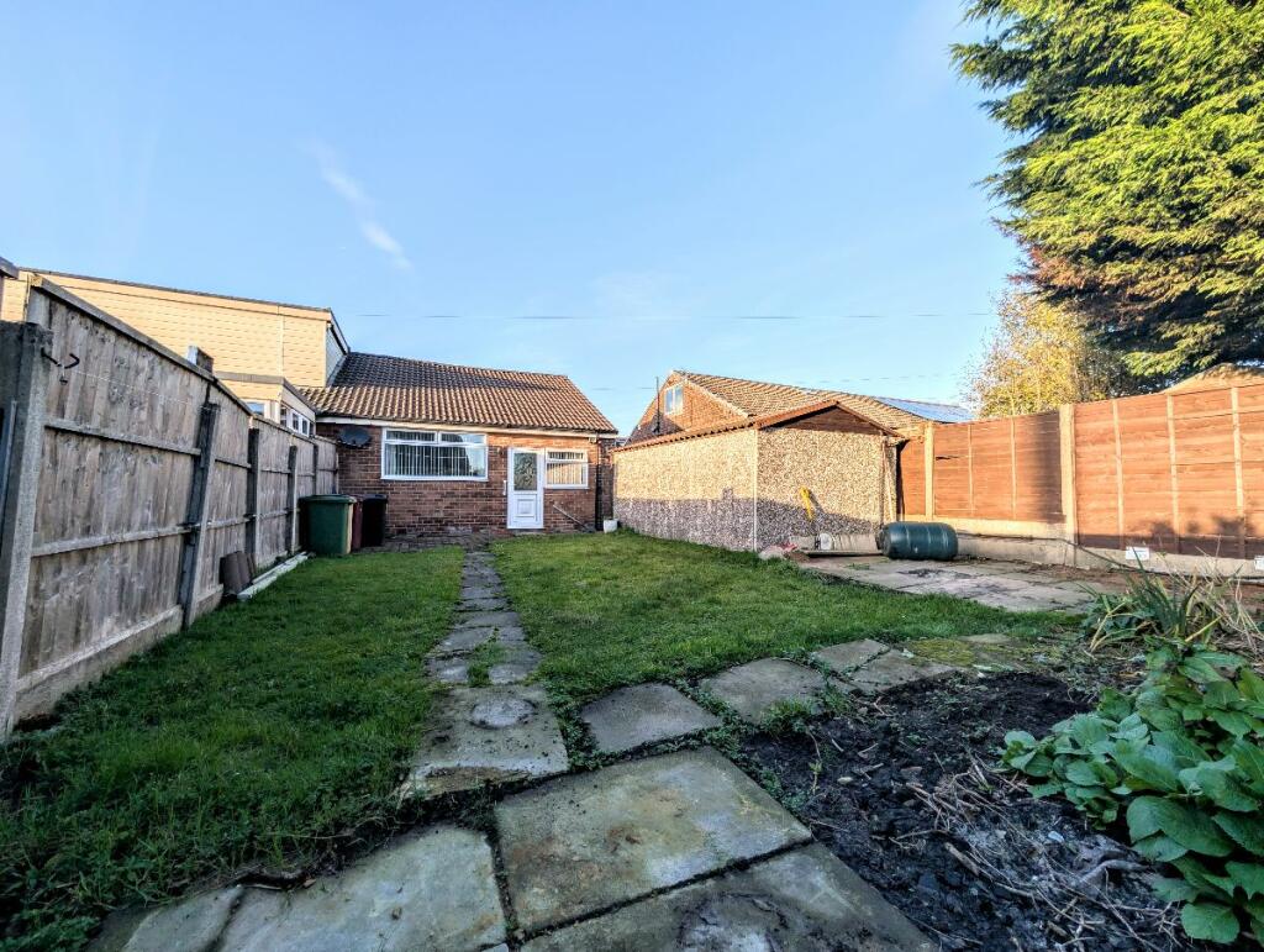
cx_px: 632
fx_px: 439
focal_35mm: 12
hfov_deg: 110.5
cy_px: 476
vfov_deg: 94.6
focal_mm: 2.02
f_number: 1.7
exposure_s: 1/1153
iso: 52
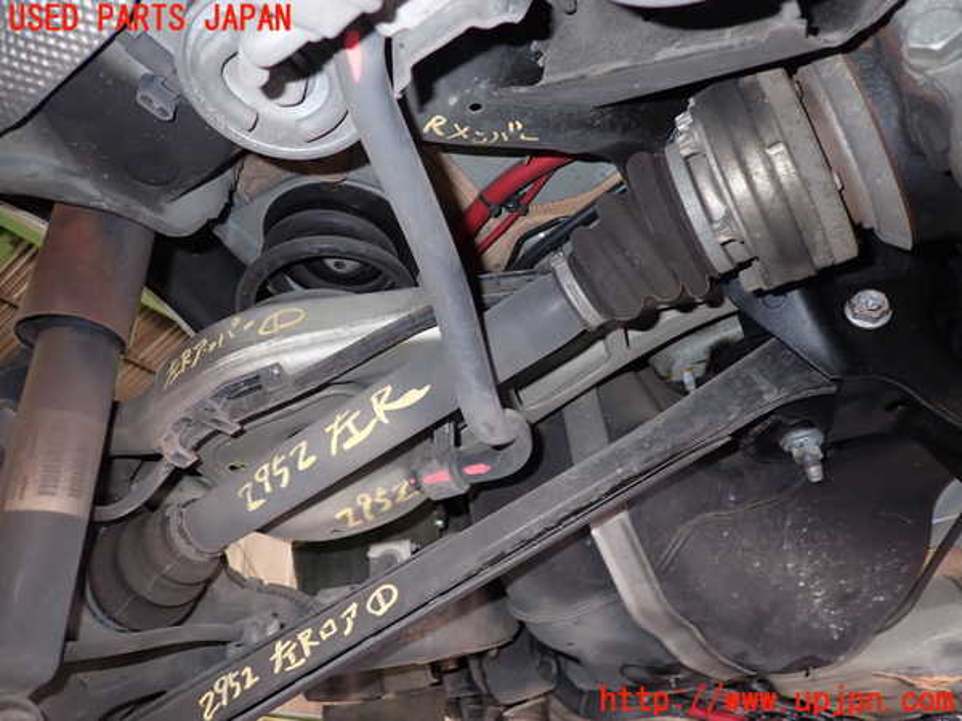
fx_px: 695
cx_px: 481
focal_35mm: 25
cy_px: 360
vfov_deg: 54.9
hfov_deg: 69.4
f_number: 2
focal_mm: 4.5
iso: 200
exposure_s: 1/30
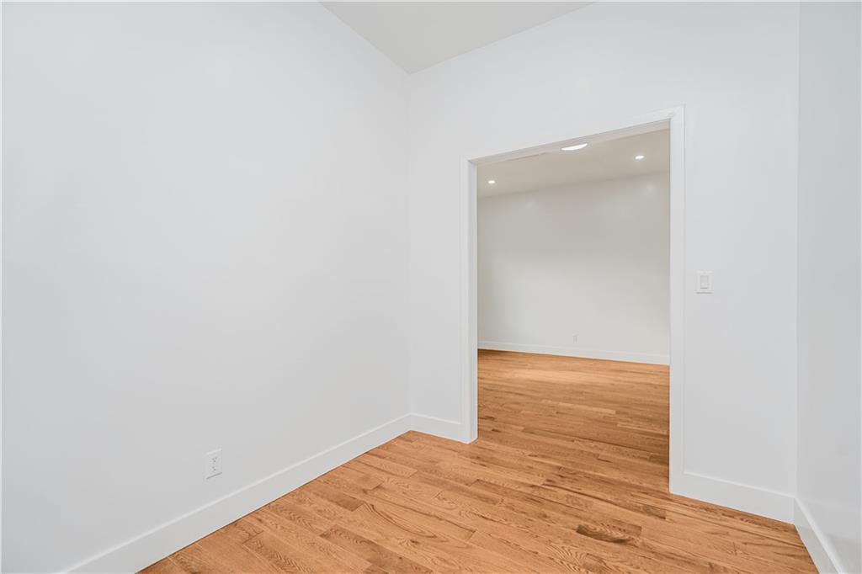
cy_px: 287
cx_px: 431
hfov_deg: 96.8
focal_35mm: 16
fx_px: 383
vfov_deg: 73.7
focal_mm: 16
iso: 50
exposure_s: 1/40
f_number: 4.5
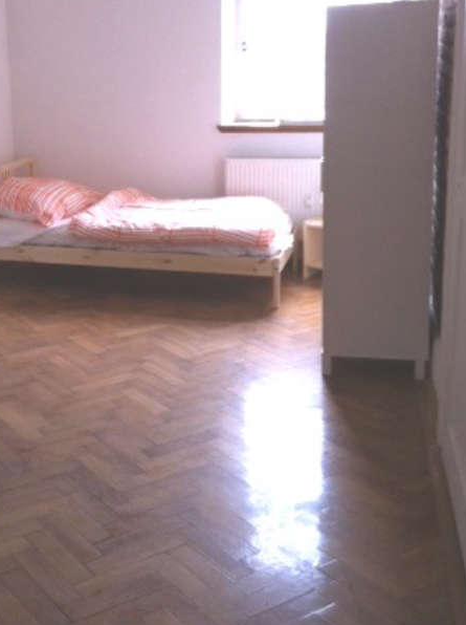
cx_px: 135
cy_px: 231
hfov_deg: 26.3
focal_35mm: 55
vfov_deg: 34.8
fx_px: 990
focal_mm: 3.85
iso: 100
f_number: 2.8
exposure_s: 1/15
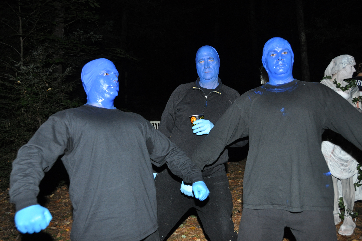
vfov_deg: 43.5
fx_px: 301
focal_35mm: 30
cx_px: 181
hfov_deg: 62.0
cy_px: 120
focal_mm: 20
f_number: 4
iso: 800
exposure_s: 1/60
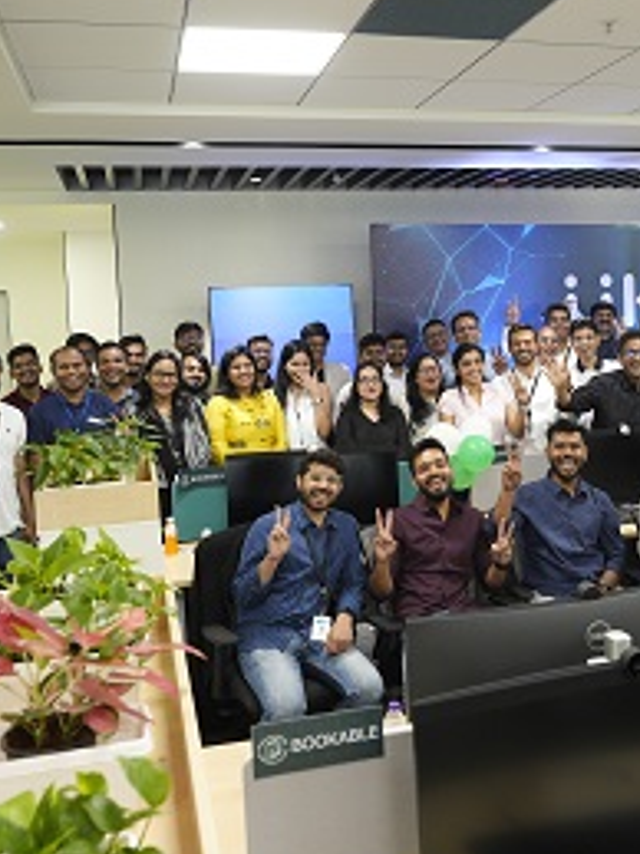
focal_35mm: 39
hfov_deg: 36.4
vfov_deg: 47.8
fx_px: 962
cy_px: 391
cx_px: 429
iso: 2000
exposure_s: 1/125
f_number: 4
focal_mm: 21
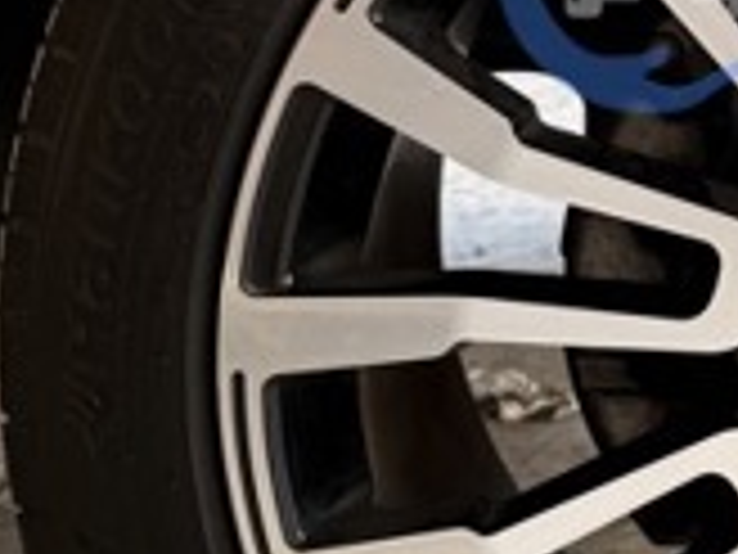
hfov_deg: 18.3
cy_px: -41
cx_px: 1269
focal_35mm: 88
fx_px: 1876
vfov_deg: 16.3
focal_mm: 6.76
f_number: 1.78
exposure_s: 1/287
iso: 80
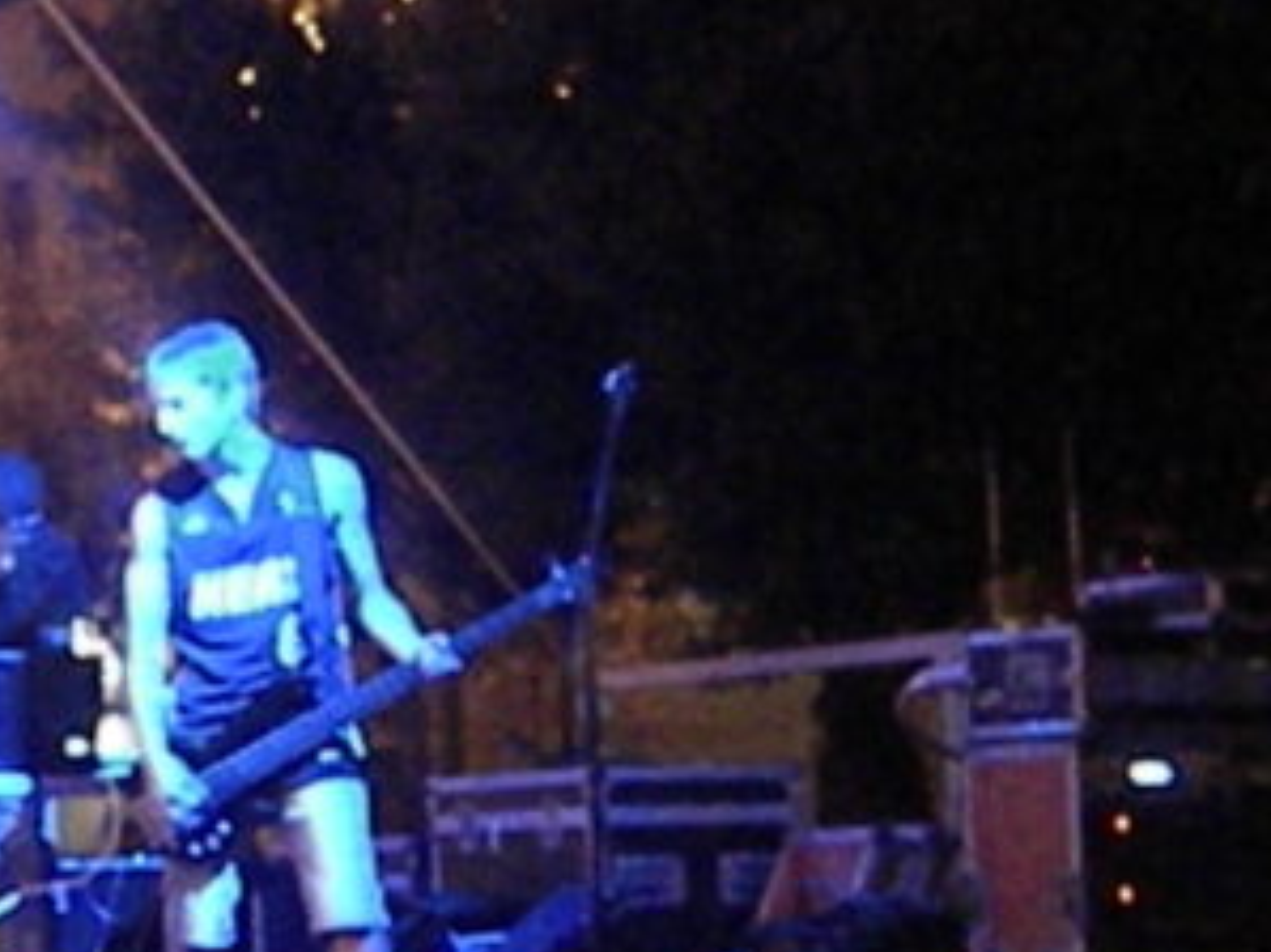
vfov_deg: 9.2
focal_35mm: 161
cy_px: 506
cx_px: -629
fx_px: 5909
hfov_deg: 11.7
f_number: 3.9
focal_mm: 8.6
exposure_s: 1/31.1
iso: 3200
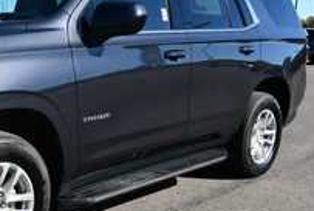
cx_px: 22
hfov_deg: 32.0
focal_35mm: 59
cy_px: 117
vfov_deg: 23.1
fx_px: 515
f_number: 8
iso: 125
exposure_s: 1/250
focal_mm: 20
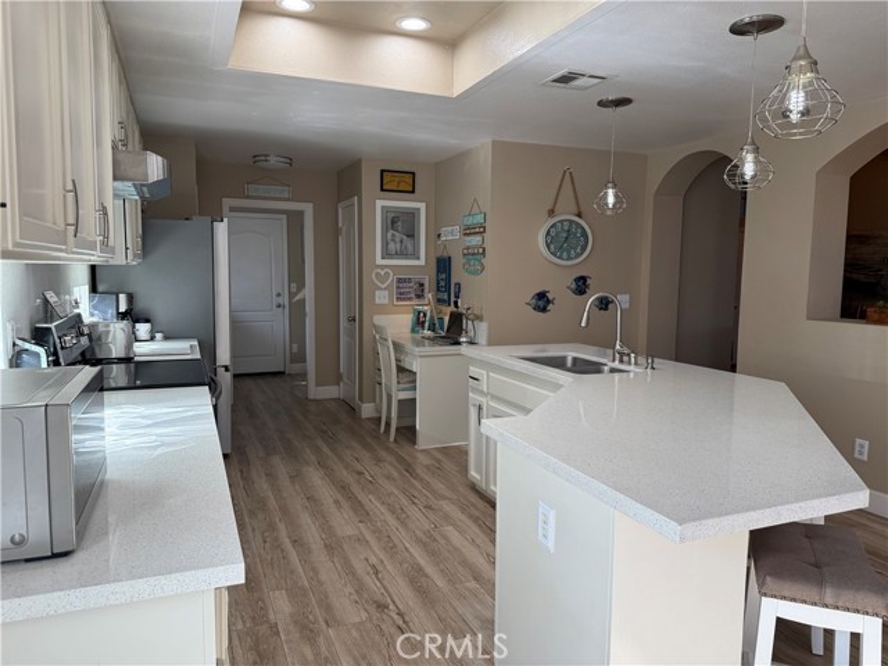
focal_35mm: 24
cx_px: 444
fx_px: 616
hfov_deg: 71.6
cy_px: 333
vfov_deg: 56.8
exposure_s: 1/237
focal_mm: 6.76
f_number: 1.78
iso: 125
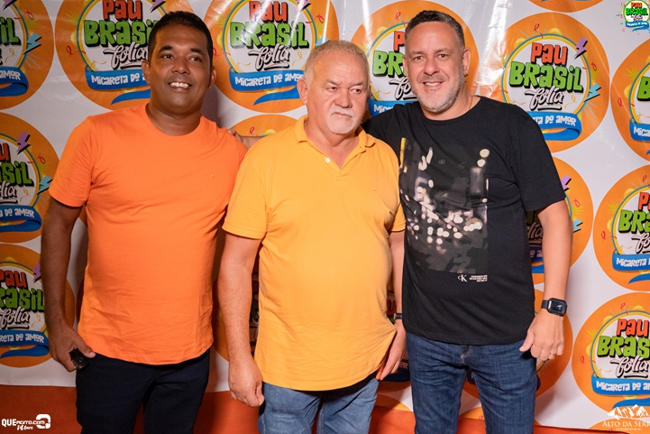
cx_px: 327
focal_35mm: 37
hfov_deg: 51.9
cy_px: 213
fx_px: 668
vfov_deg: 36.0
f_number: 2.8
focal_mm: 24
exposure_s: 1/320
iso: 2500
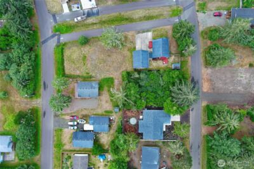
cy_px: 84
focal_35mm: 29
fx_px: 205
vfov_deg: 45.0
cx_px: 127
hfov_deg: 63.6
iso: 100
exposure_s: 1/119
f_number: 2.8
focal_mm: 10.57
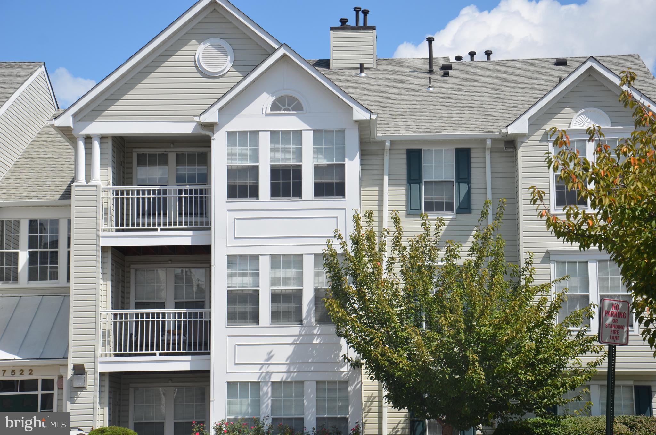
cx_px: 328
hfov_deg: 23.4
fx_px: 1582
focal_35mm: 87
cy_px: 218
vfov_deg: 15.6
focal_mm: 58
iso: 200
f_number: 7.1
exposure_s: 1/800
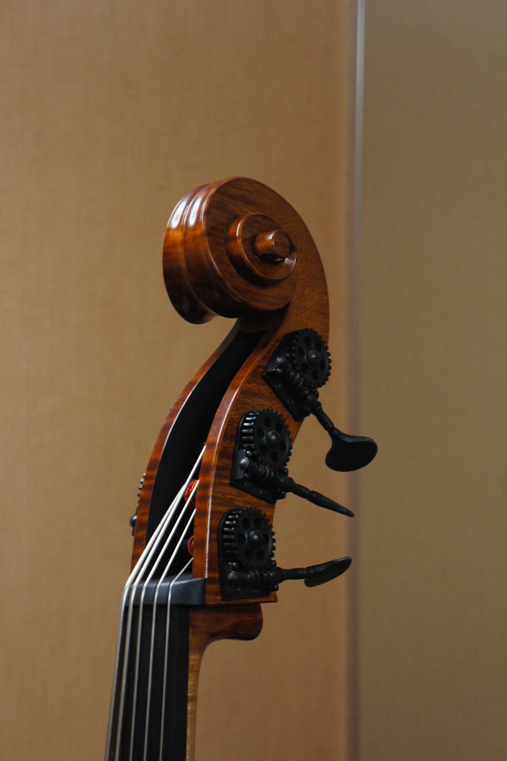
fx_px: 1745
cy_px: 380
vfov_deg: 24.6
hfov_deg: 16.5
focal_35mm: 82
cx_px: 254
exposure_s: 1/80
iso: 1600
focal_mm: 55
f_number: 5.6
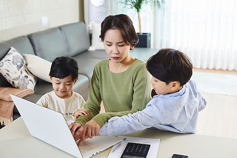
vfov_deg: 27.0
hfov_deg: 39.6
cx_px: 118
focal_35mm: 50
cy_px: 79
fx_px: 329
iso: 200
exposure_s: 1/80
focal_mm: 50
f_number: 5
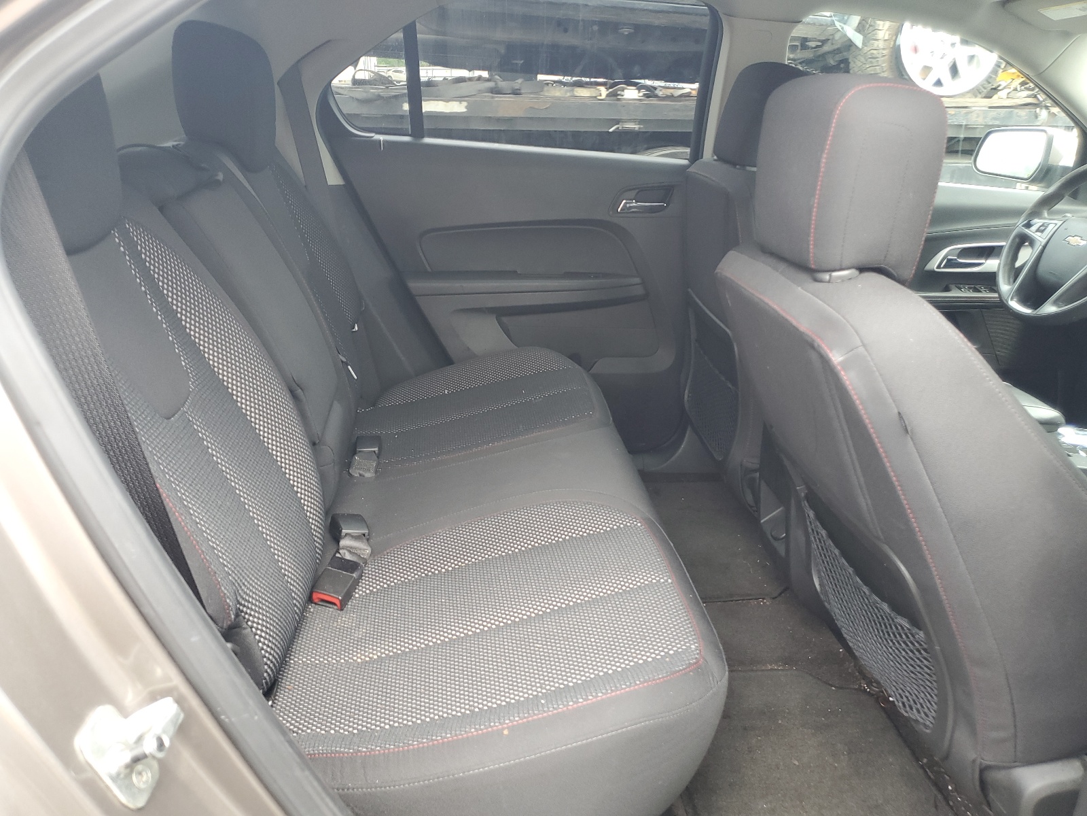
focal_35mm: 26
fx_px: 816
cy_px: 408
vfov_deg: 53.1
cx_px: 544
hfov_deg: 67.3
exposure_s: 1/120
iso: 59
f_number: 1.5
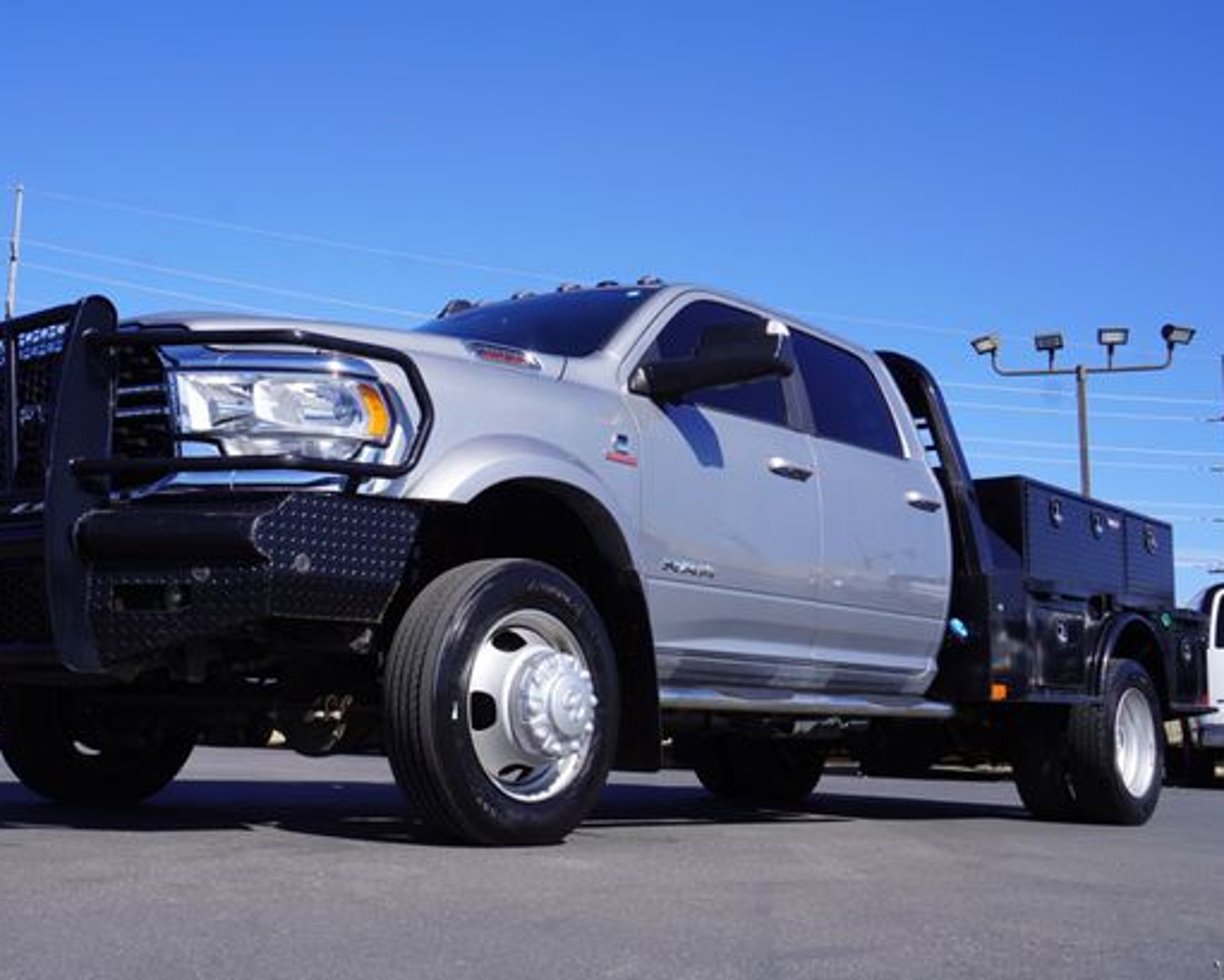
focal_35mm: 41
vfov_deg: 36.8
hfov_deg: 44.9
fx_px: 1471
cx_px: 484
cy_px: 474
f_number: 10
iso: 100
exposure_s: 1/125
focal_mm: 23
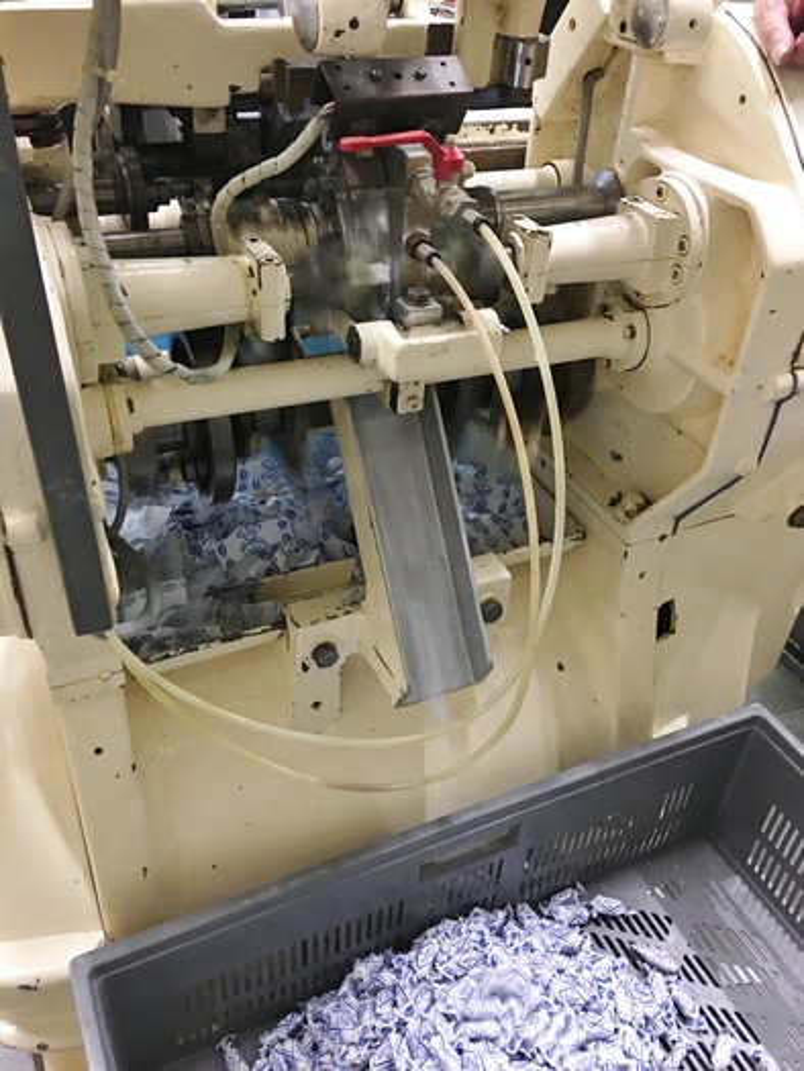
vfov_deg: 61.6
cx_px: 402
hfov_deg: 48.2
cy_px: 536
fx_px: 898
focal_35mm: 29
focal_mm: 4.15
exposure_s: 1/4
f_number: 2.2
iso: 100
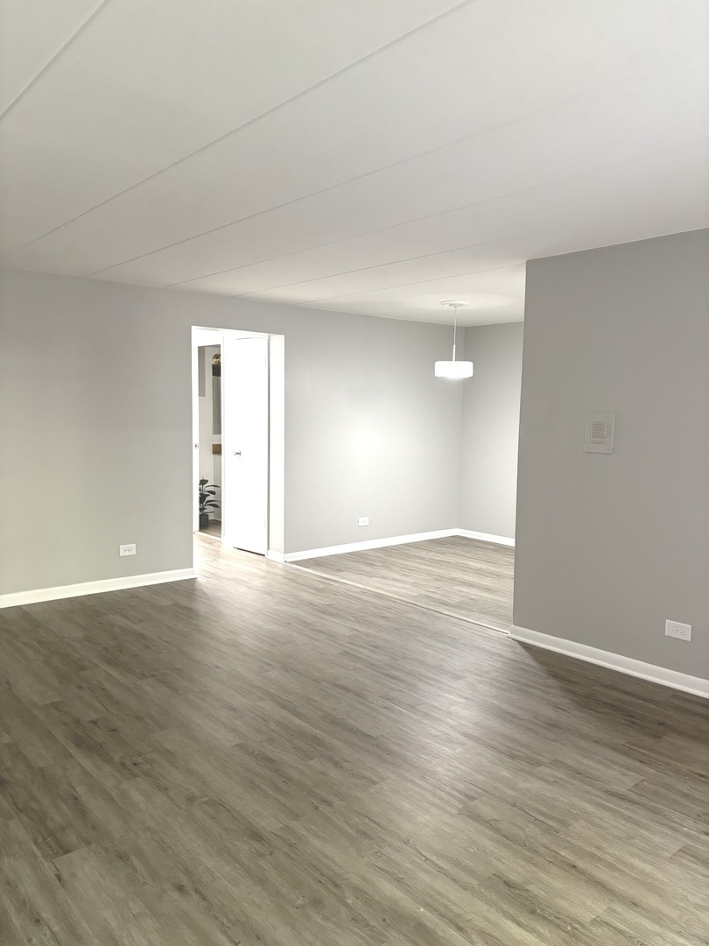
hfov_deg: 53.1
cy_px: 473
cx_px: 354
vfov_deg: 67.3
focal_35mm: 26
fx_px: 710
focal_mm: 5.96
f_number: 1.6
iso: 250
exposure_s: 1/60
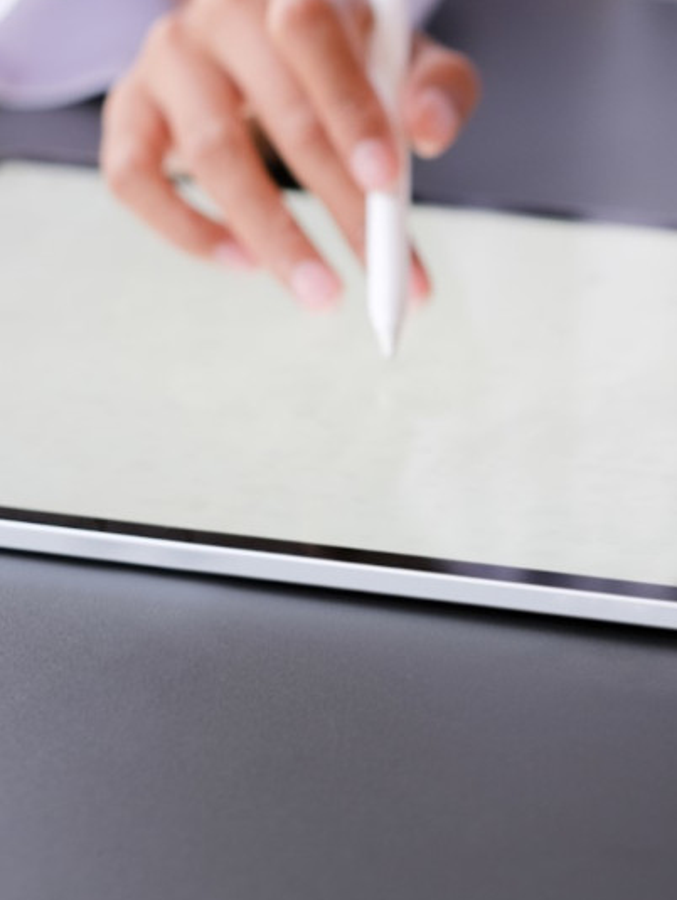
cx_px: 633
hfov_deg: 8.2
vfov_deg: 10.9
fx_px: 4714
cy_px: 293
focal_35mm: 181
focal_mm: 56
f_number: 2.5
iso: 320
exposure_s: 1/125
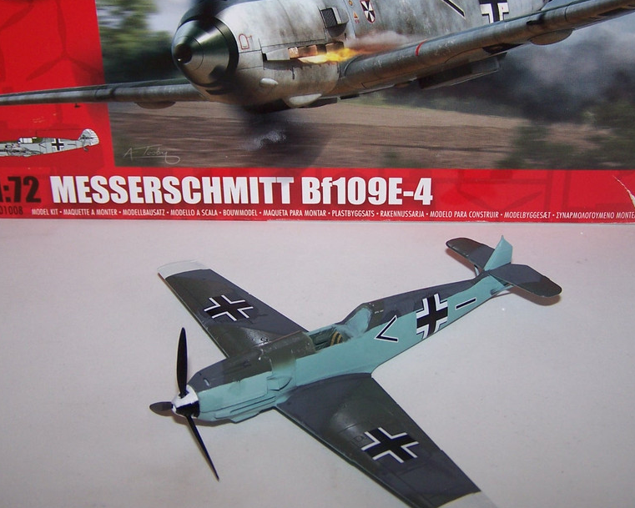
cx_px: 328
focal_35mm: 52
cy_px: 243
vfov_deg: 29.1
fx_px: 977
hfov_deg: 36.0
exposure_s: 1/60
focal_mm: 6.3
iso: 80
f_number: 2.8
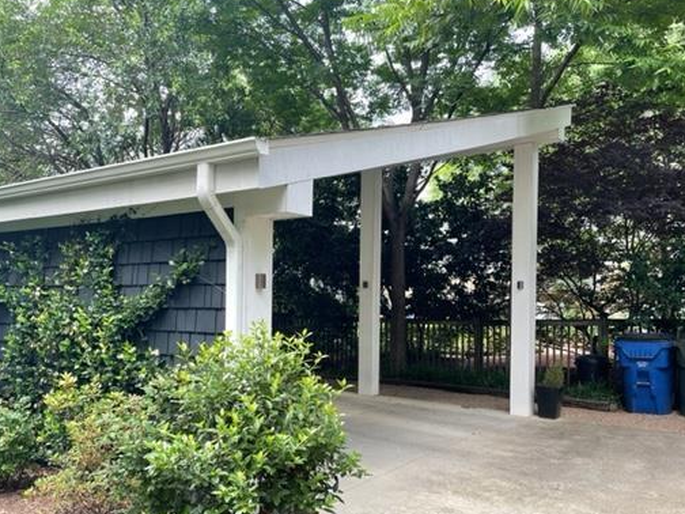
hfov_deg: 55.0
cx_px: 276
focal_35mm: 33
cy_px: 306
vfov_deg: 42.8
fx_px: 653
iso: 32
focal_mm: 4.2
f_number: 1.6
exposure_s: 1/181
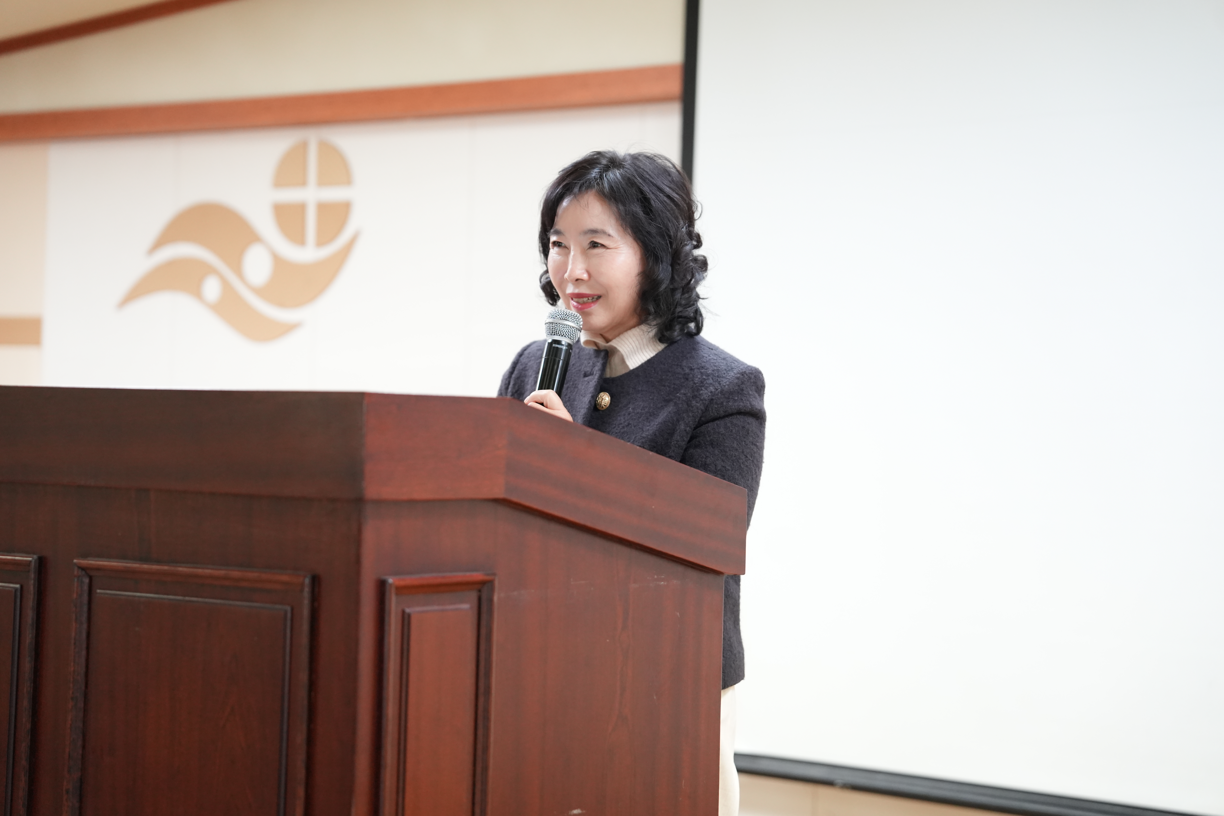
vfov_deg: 19.5
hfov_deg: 28.8
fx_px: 2380
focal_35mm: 70
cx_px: 612
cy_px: 408
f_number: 2.8
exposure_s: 1/250
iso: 3200
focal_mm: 70
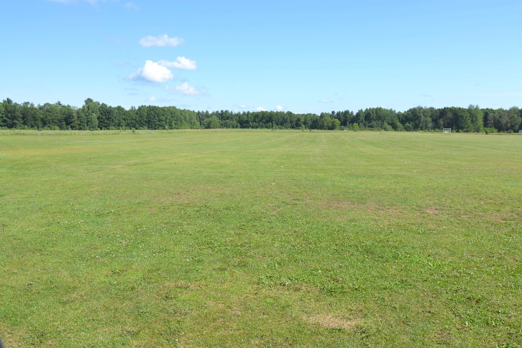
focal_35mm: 34
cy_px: 175
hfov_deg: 55.8
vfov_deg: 38.9
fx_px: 493
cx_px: 264
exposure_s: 1/250
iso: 100
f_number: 8
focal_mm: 22
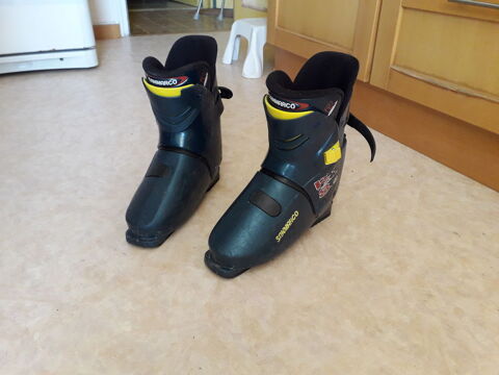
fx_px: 389
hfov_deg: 65.3
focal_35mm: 27
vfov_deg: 51.4
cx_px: 250
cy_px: 188
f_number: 1.9
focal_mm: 3.6
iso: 160
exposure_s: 1/50
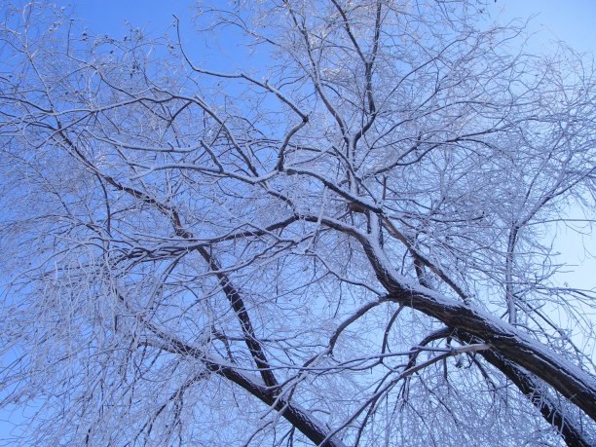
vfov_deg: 37.7
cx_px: 298
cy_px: 224
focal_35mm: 38
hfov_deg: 49.0
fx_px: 654
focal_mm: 6.3
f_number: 6.6
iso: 80
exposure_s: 1/200
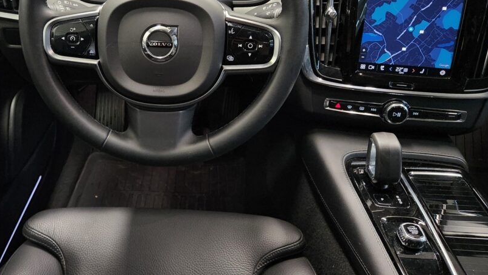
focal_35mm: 32
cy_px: 96
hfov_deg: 60.1
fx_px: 414
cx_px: 179
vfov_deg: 36.4
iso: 800
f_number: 1.8
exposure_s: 1/100
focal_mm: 5.4
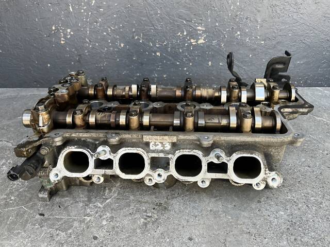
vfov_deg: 53.1
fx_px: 248
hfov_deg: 67.3
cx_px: 165
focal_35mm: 26
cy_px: 124
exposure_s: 1/180
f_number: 1.6
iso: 40
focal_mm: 5.1
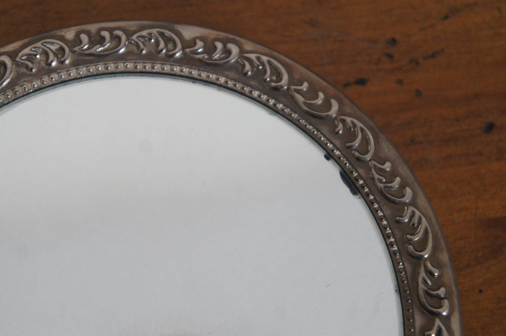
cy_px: 168
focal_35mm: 82
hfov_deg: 24.6
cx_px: 253
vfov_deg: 16.5
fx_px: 1158
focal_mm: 55
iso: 1600
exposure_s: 1/80
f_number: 5.6
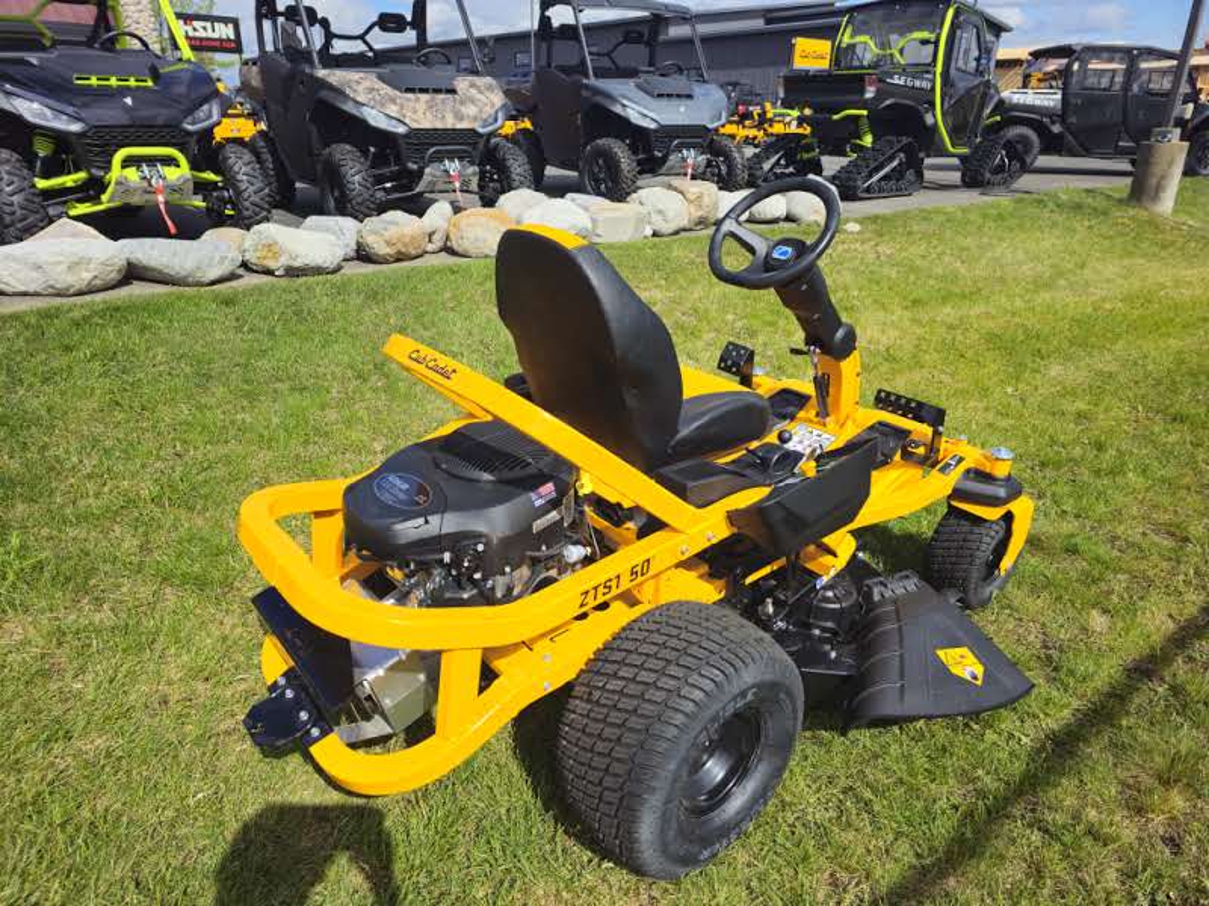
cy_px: 453
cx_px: 604
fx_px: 803
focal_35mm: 23
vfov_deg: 58.9
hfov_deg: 73.9
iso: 10
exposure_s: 1/957
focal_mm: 6.3
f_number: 1.7
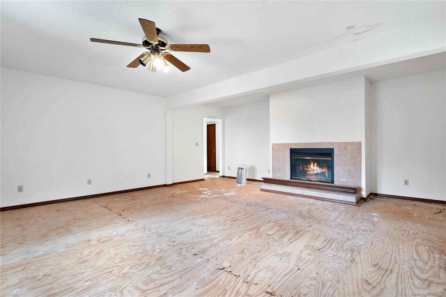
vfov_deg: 67.4
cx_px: 223
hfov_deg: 90.0
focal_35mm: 18
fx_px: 223
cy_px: 148
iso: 400
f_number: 8
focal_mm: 9
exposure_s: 1/1.25
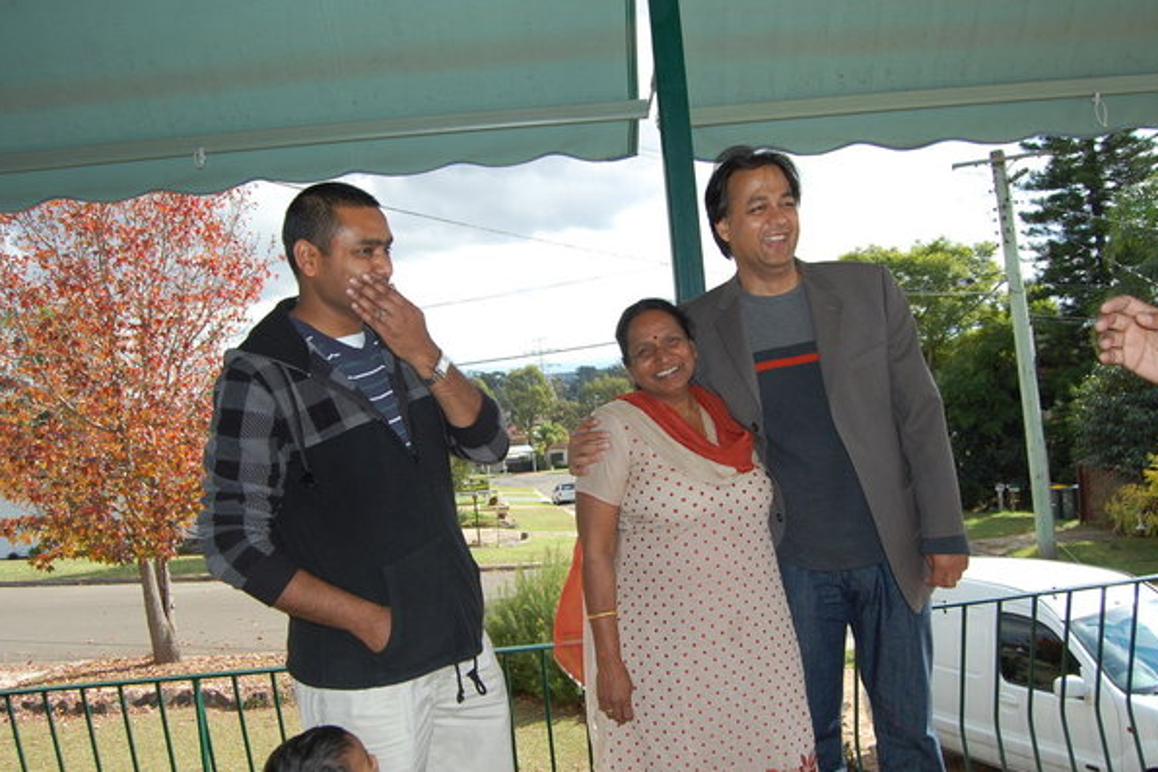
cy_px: 410
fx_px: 933
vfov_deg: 44.9
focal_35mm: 29
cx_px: 563
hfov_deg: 63.7
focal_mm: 18
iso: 220
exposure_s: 1/500
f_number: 5.6
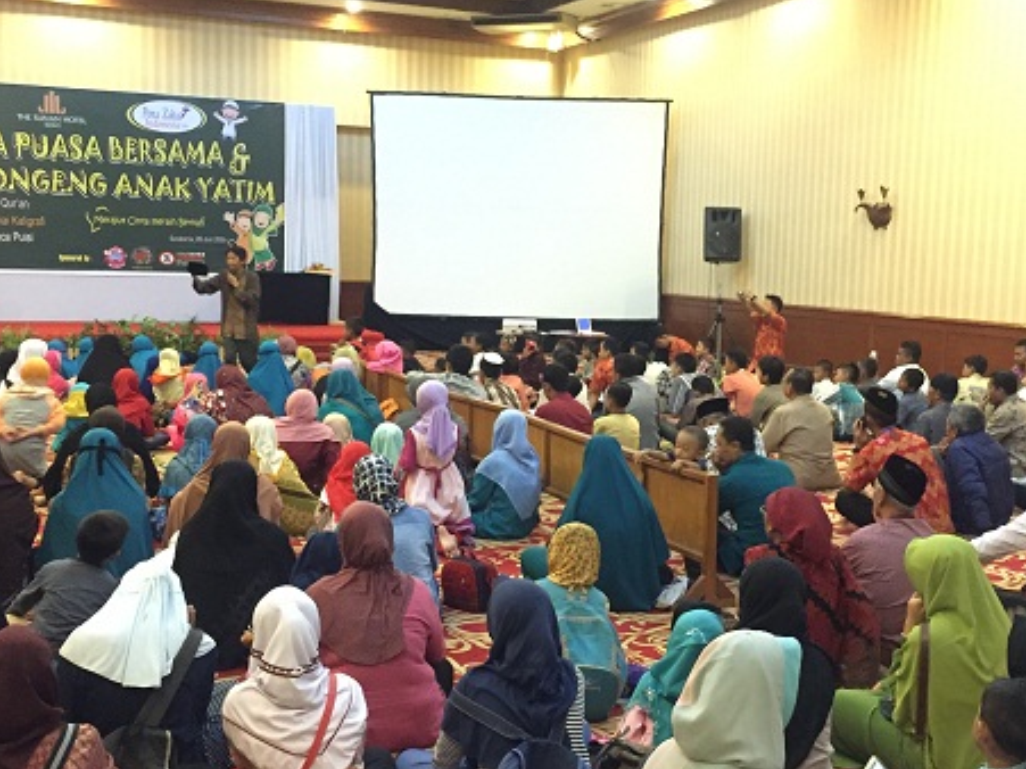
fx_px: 1333
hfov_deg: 42.0
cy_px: 388
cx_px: 566
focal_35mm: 45
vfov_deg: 32.2
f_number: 2.2
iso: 800
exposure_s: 1/17
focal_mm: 4.15
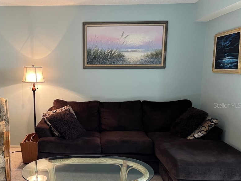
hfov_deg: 53.1
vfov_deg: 41.7
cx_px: 85
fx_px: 237
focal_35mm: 34
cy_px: 105
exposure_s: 1/60
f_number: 1.6
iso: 160
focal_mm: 5.1
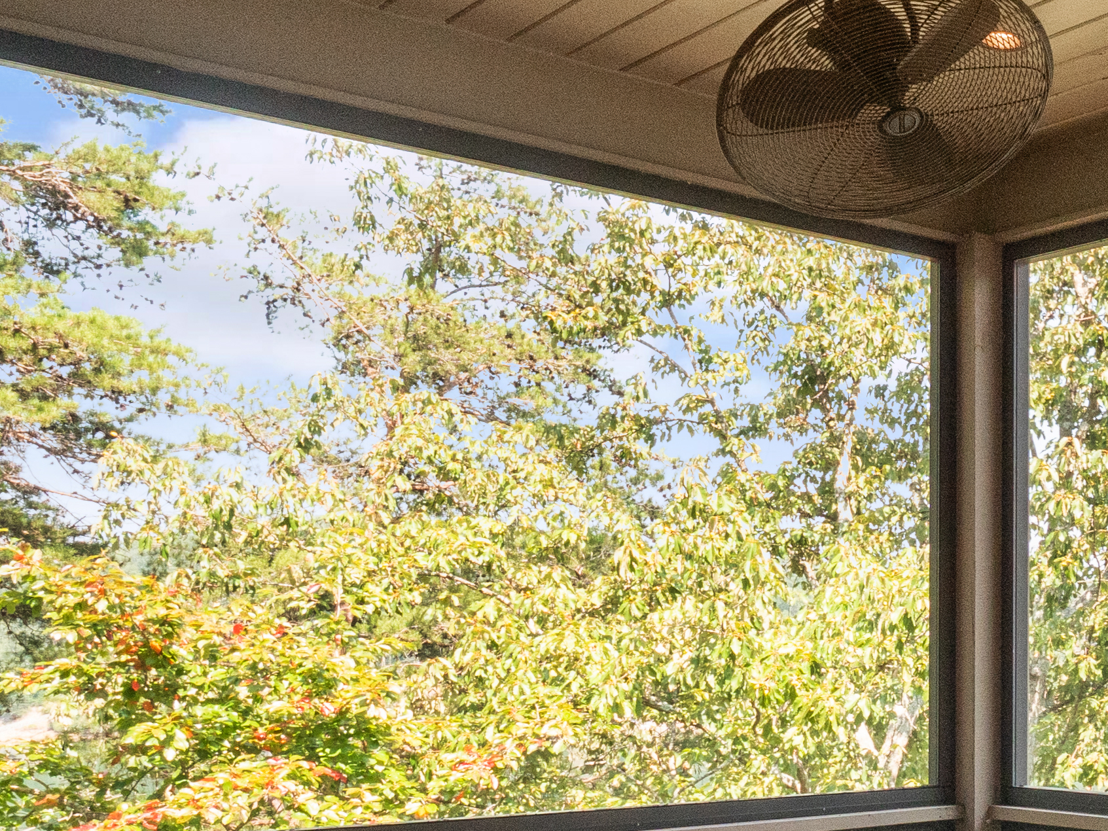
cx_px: 1451
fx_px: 1569
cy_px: 629
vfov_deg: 29.2
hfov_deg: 30.4
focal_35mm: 49
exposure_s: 1/200
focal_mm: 8
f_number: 5.6
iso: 400
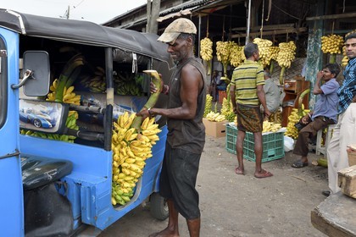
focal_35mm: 31
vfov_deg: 42.3
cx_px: 178
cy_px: 118
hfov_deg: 60.3
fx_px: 307
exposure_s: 1/160
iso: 1600
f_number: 8
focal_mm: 31
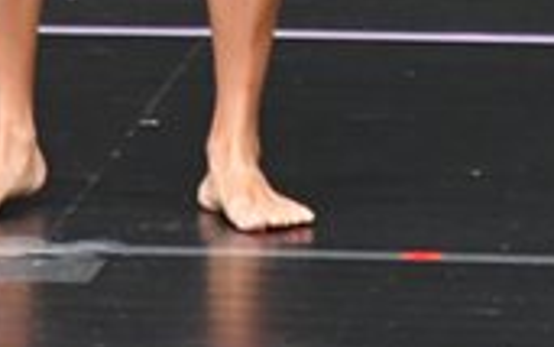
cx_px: 89
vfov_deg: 0.8
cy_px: -480
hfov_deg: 1.3
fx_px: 24029
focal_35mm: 1591
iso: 4000
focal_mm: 230
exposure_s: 1/400
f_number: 5.6
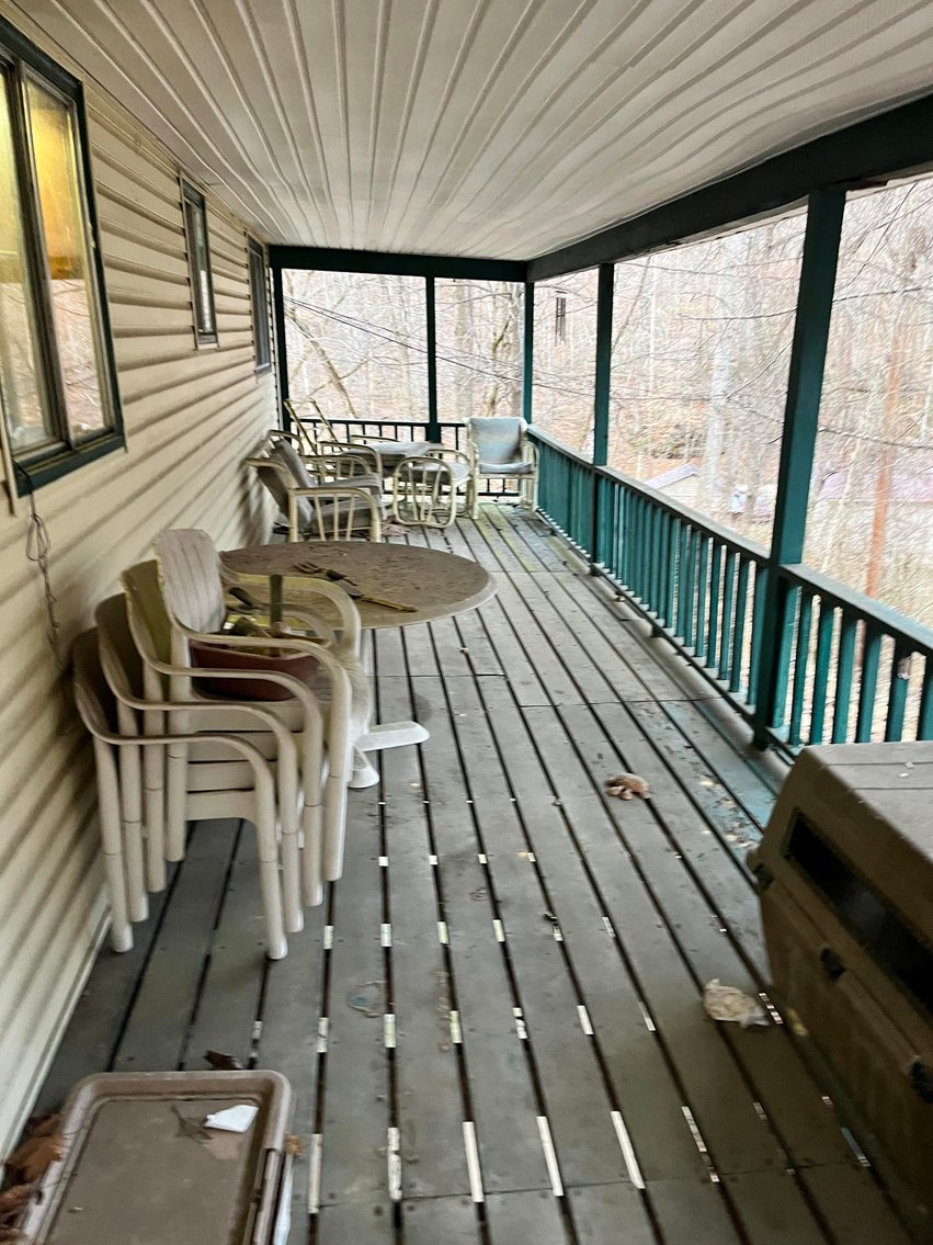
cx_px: 466
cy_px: 622
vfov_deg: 67.3
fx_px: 935
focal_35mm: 26
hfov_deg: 53.1
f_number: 1.6
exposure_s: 1/60
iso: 250
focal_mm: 5.1
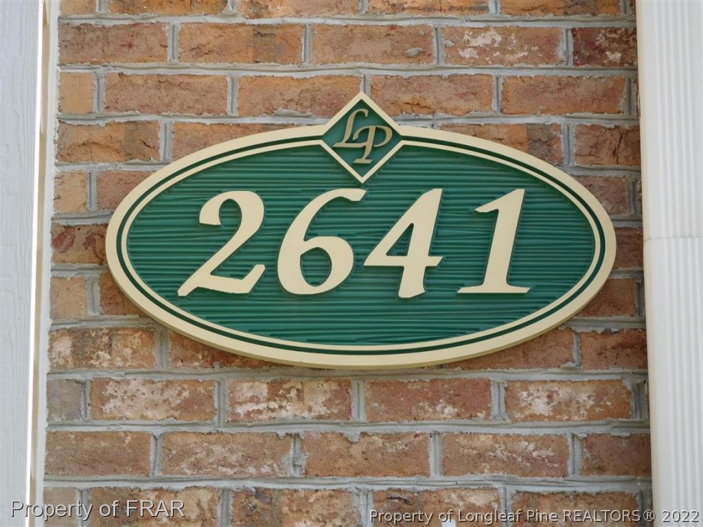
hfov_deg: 9.9
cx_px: 352
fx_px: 4062
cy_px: 264
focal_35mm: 200
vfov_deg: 7.4
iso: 125
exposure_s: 1/160
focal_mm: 35.7
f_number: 5.4
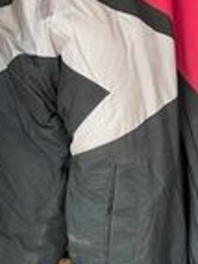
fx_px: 489
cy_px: 78
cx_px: 236
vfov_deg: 30.0
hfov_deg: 21.3
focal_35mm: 64
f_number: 1.78
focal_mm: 6.76
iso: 200
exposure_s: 1/121
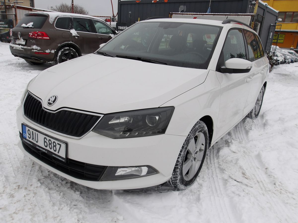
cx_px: 149
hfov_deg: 65.3
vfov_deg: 51.4
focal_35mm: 27
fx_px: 232
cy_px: 112
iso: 100
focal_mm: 4.9
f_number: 3
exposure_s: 1/377
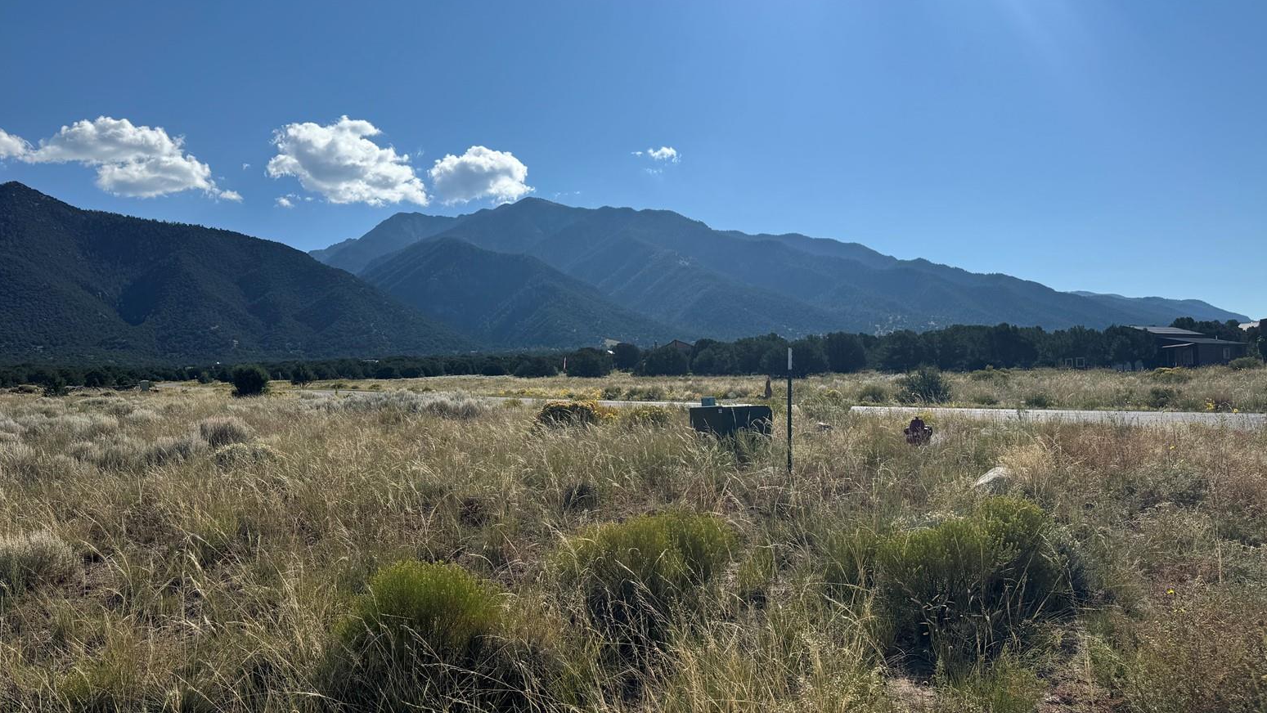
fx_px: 907
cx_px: 627
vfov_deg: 42.9
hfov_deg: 69.8
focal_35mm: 27
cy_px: 393
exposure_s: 1/9009
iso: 80
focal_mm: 6.76
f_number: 1.78
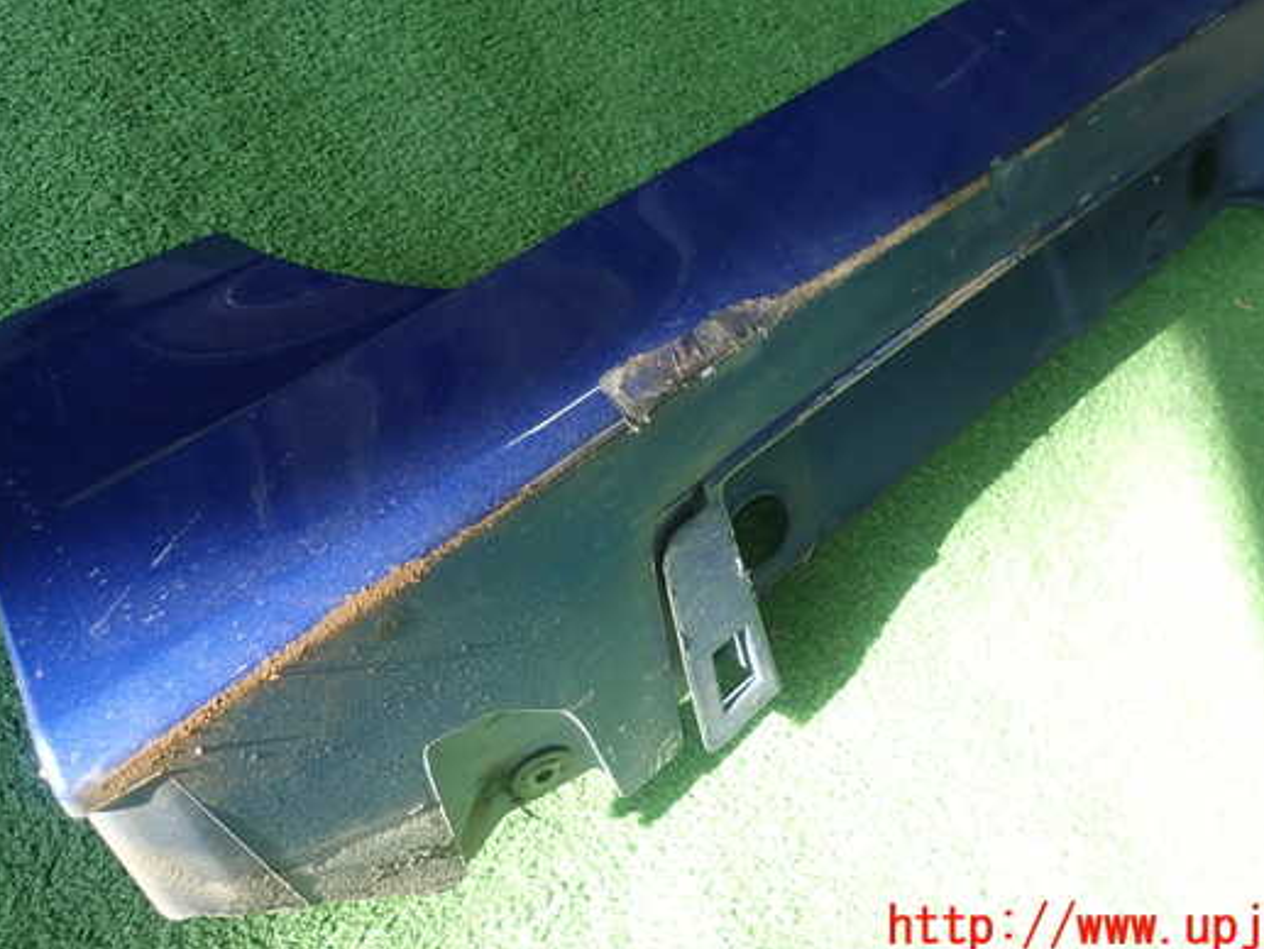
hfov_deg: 61.5
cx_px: 707
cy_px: 408
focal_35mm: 29
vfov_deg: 48.1
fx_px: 1059
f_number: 2.8
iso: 100
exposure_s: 1/100
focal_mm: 4.5
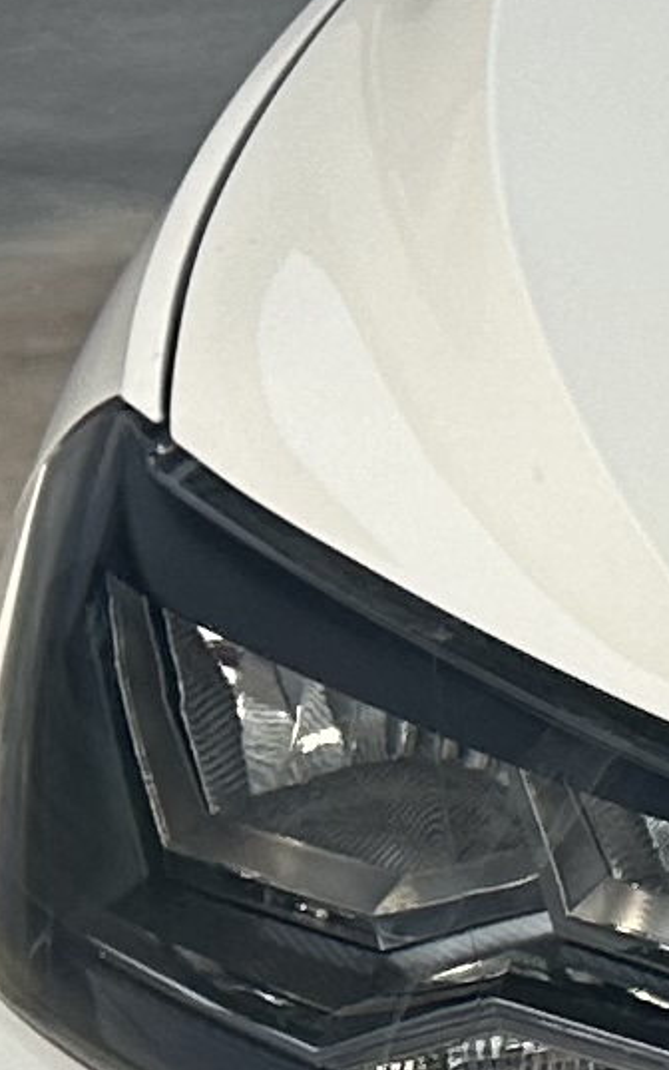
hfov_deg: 5.7
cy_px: 528
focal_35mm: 191
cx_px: 2825
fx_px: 5567
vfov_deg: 11.0
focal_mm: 6.86
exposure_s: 1/8929
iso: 80
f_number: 1.78
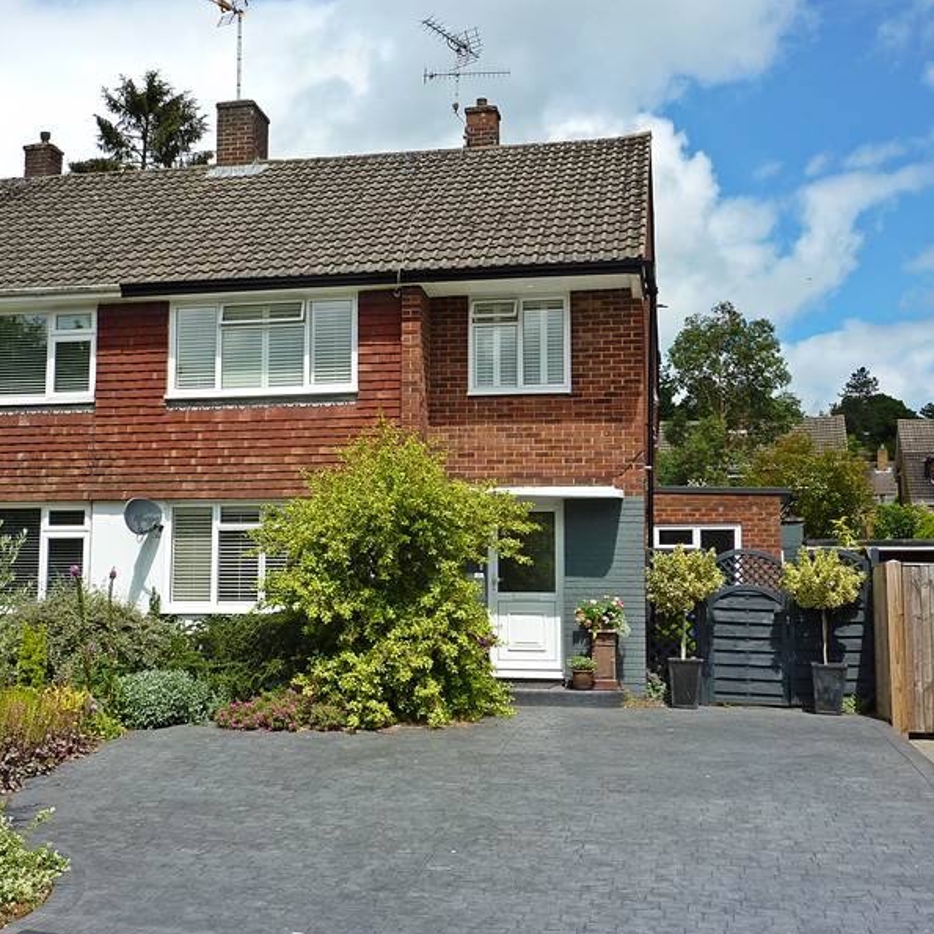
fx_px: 1343
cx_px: 373
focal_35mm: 44
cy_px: 470
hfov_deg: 38.2
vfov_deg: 38.3
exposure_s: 1/500
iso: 80
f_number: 5
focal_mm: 6.1
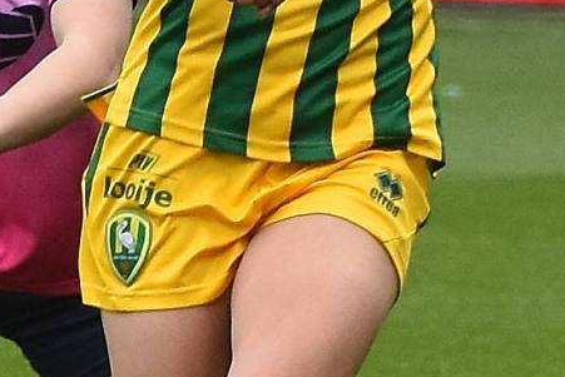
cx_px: 182
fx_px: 12529
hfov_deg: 2.6
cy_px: 95
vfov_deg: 1.7
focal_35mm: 798
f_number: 3.5
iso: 500
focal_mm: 125
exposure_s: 1/1000
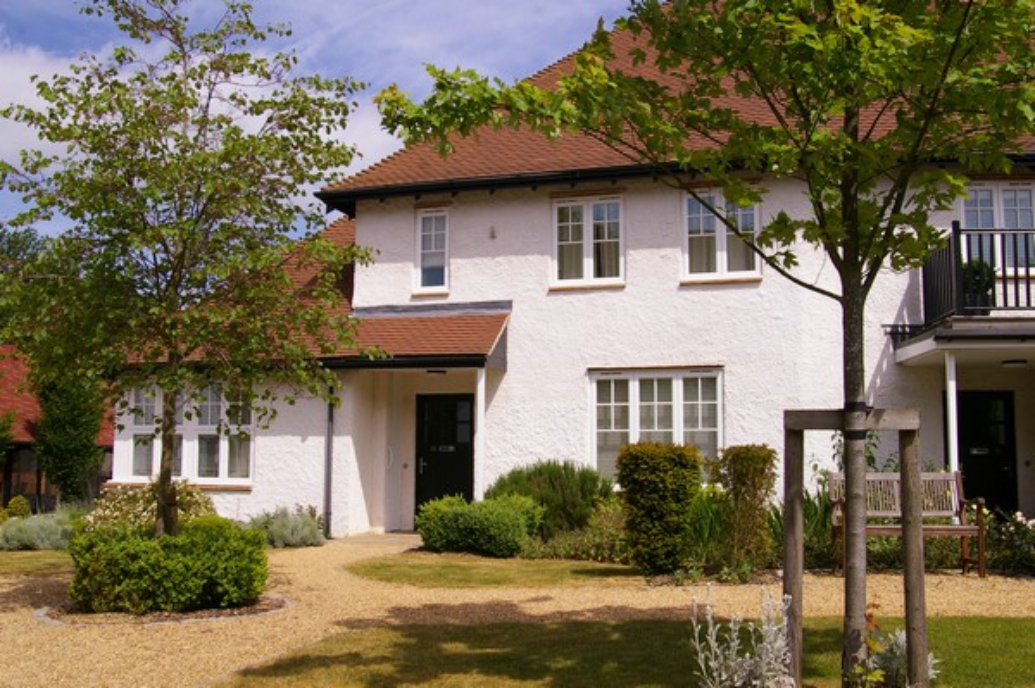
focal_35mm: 36
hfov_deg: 53.2
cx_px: 518
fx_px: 1034
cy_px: 344
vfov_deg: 36.8
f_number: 13
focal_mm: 24
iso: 200
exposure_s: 1/250
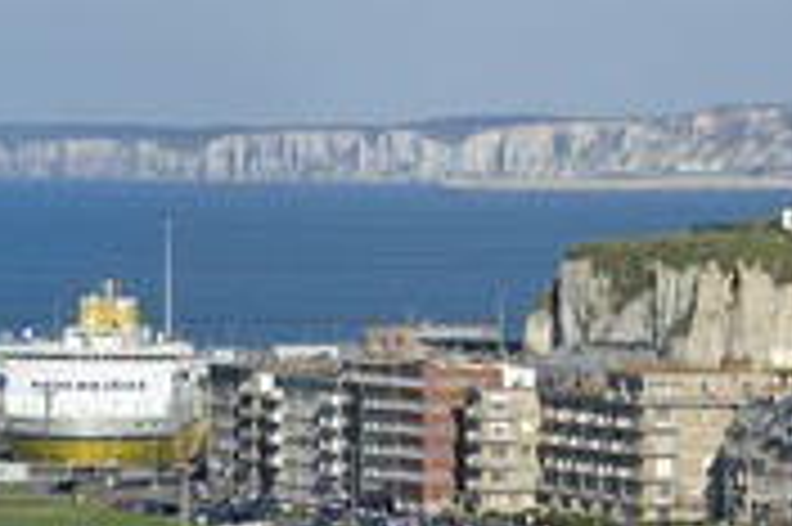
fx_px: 10506
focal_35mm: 478
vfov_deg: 2.9
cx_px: 634
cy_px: 477
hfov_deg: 4.3
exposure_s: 1/250
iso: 200
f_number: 13
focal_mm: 200
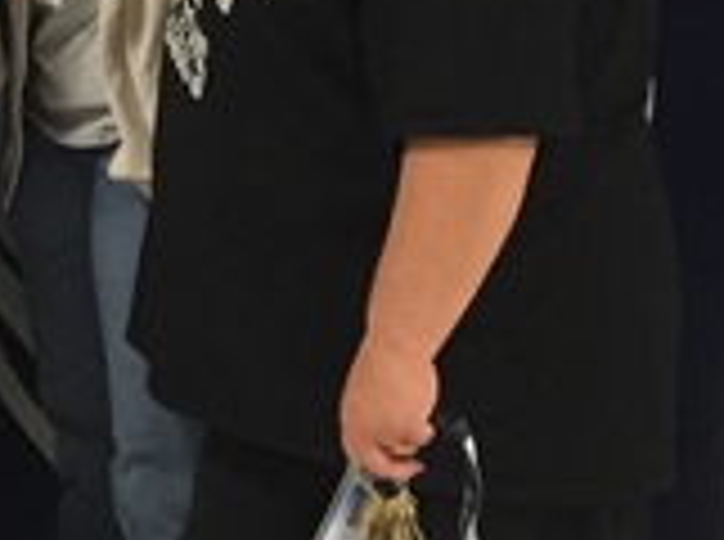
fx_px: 2713
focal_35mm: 130
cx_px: -805
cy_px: -256
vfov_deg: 11.0
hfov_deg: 12.9
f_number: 2.2
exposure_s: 1/30
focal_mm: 4.15
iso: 160
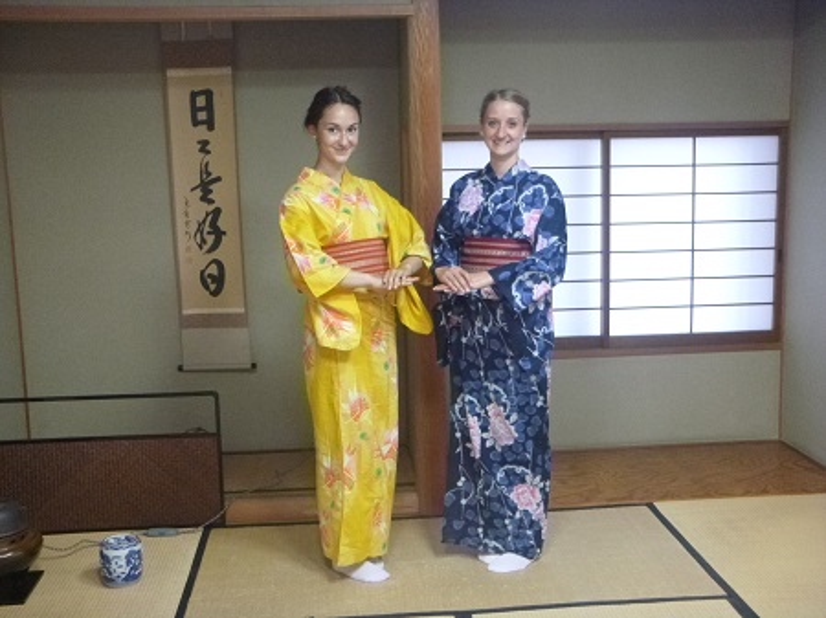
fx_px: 1049
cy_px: 309
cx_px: 413
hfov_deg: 43.0
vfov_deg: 32.8
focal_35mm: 44
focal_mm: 7.9
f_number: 4.7
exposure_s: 1/15
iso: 800
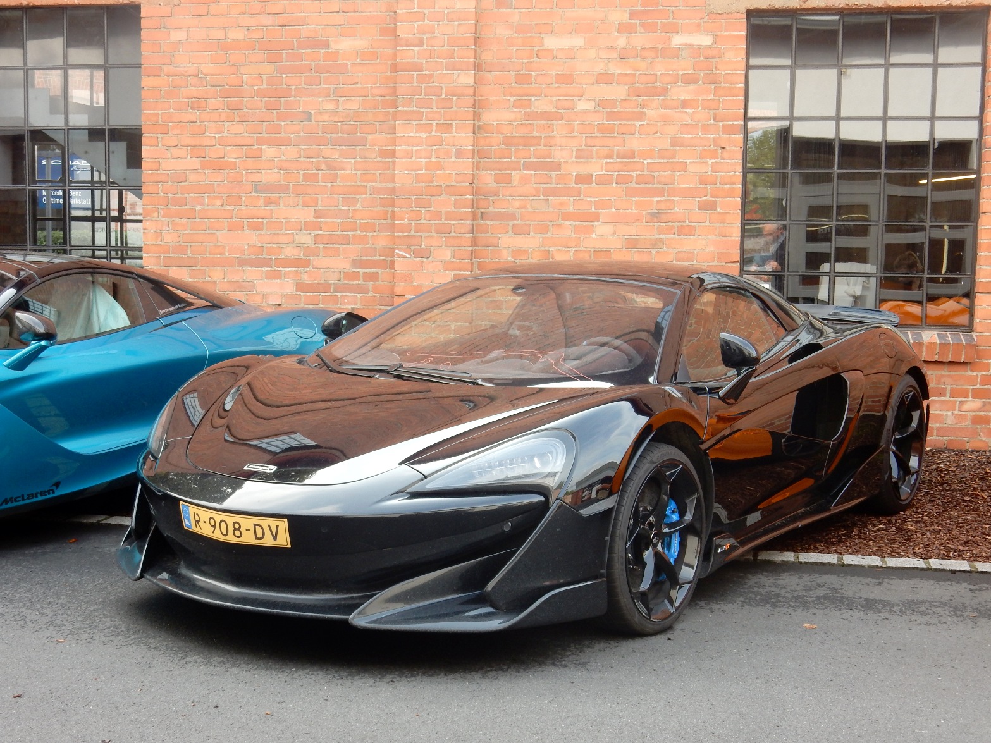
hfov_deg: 37.5
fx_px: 1460
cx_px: 496
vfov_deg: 28.6
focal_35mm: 51
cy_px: 372
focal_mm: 9
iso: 125
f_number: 4.5
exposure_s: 1/100
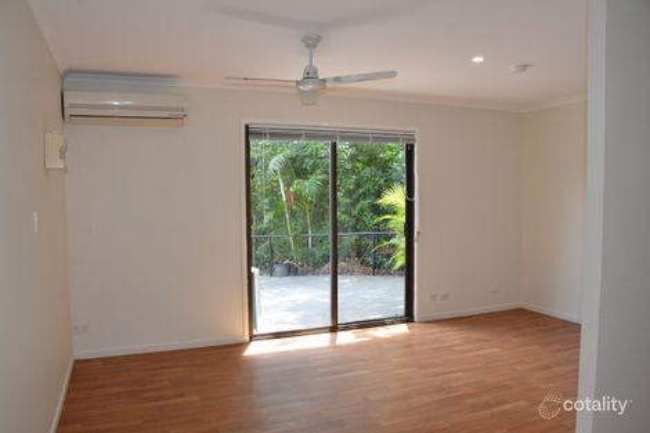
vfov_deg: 47.9
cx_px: 325
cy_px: 216
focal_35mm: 27
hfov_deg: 67.4
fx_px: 487
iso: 1600
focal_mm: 18
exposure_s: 1/250
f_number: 8
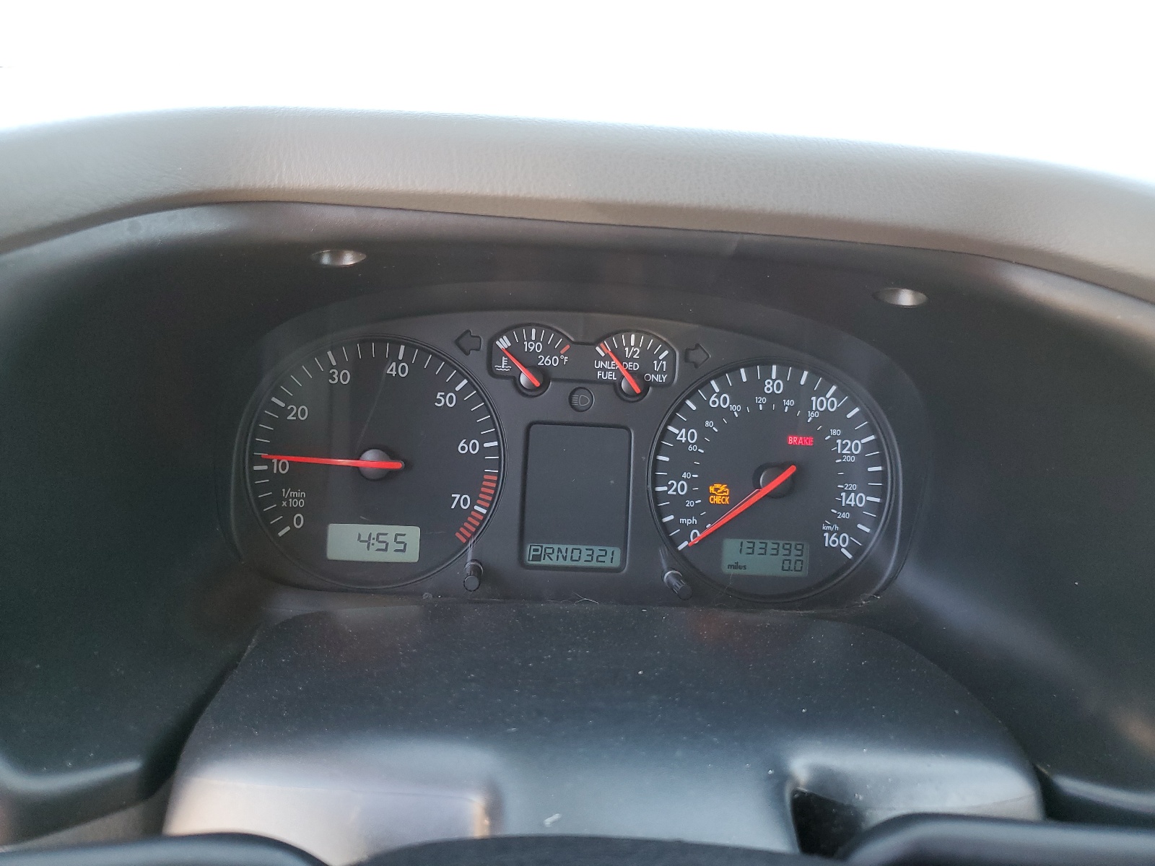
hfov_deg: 67.3
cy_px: 433
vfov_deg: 53.1
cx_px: 578
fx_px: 868
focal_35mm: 26
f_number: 1.5
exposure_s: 1/100
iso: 82
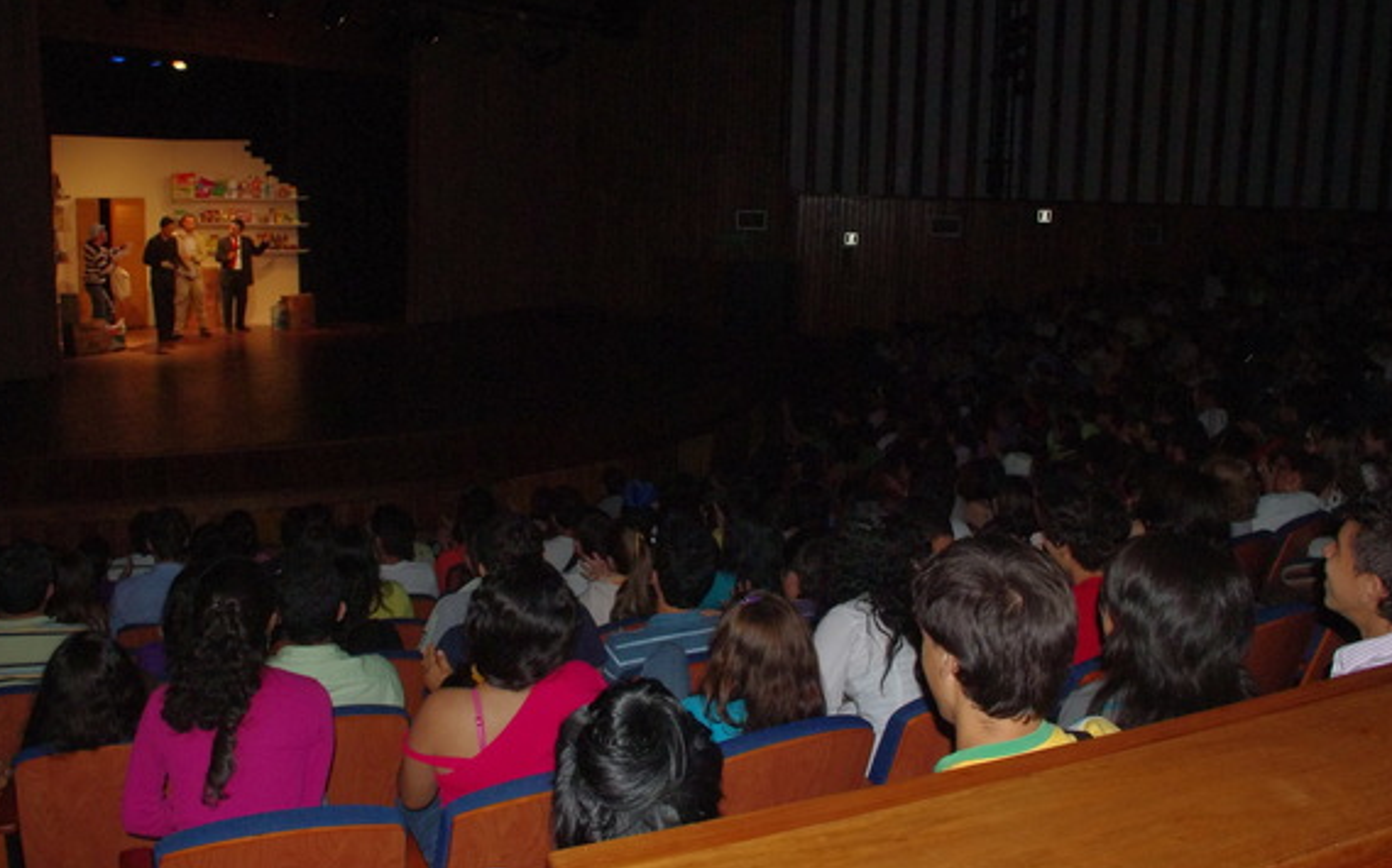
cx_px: 634
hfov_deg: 61.2
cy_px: 377
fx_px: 1175
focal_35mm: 31
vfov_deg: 40.5
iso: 800
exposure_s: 1/30
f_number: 9.5
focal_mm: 18
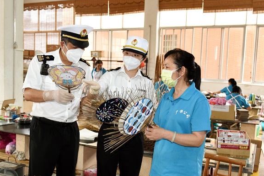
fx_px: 315
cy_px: 105
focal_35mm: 43
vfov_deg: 31.1
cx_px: 111
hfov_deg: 45.3
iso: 1250
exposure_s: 1/60
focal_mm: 31
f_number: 5.6
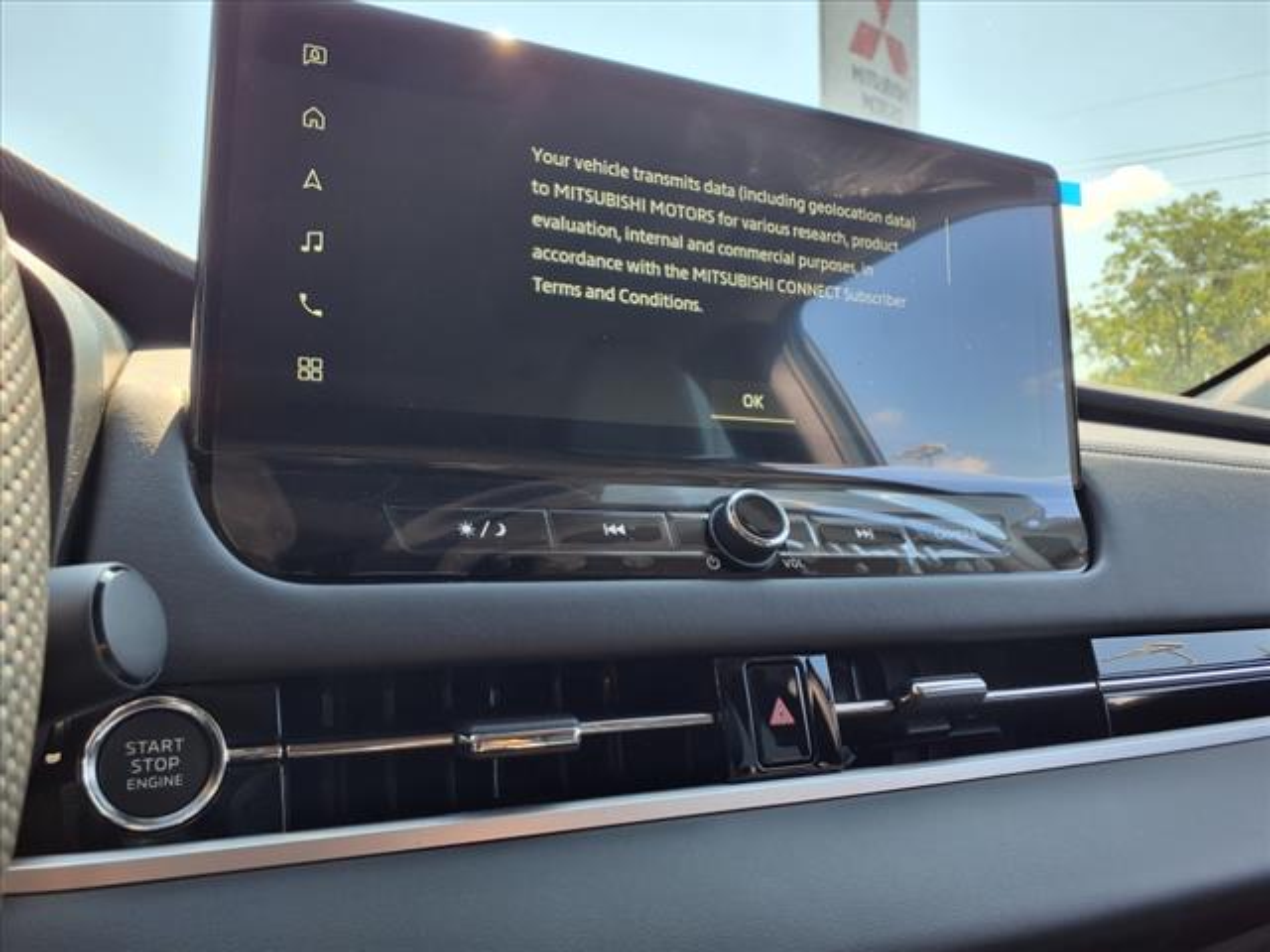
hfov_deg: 65.3
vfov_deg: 51.4
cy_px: 476
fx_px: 991
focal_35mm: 27
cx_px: 635
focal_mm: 3.58
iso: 40
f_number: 1.9
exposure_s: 1/189
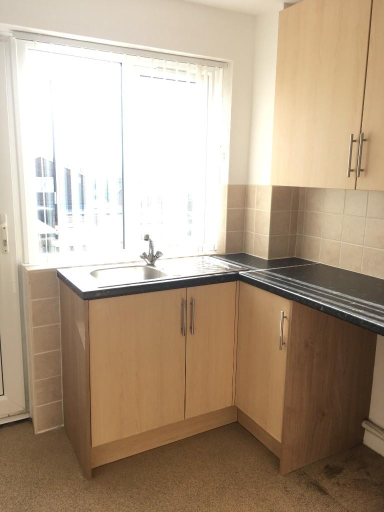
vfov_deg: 61.7
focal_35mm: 29
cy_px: 256
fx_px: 429
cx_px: 192
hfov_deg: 48.2
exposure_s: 1/108
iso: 25
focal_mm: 4.15
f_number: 2.2
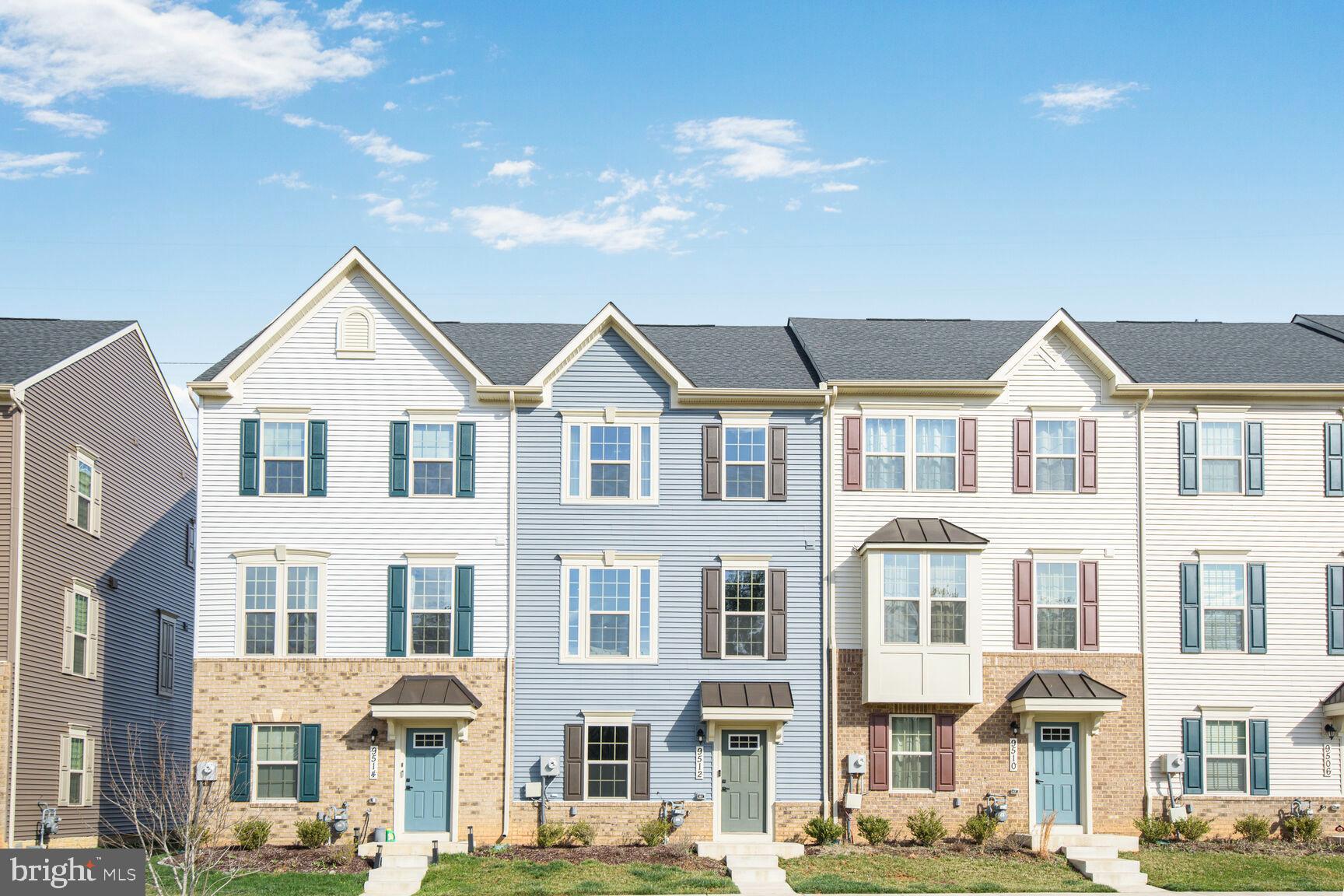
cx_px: 672
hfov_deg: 63.7
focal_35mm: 29
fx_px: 1083
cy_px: 448
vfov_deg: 45.0
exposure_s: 1/200
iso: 400
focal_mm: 29
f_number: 8
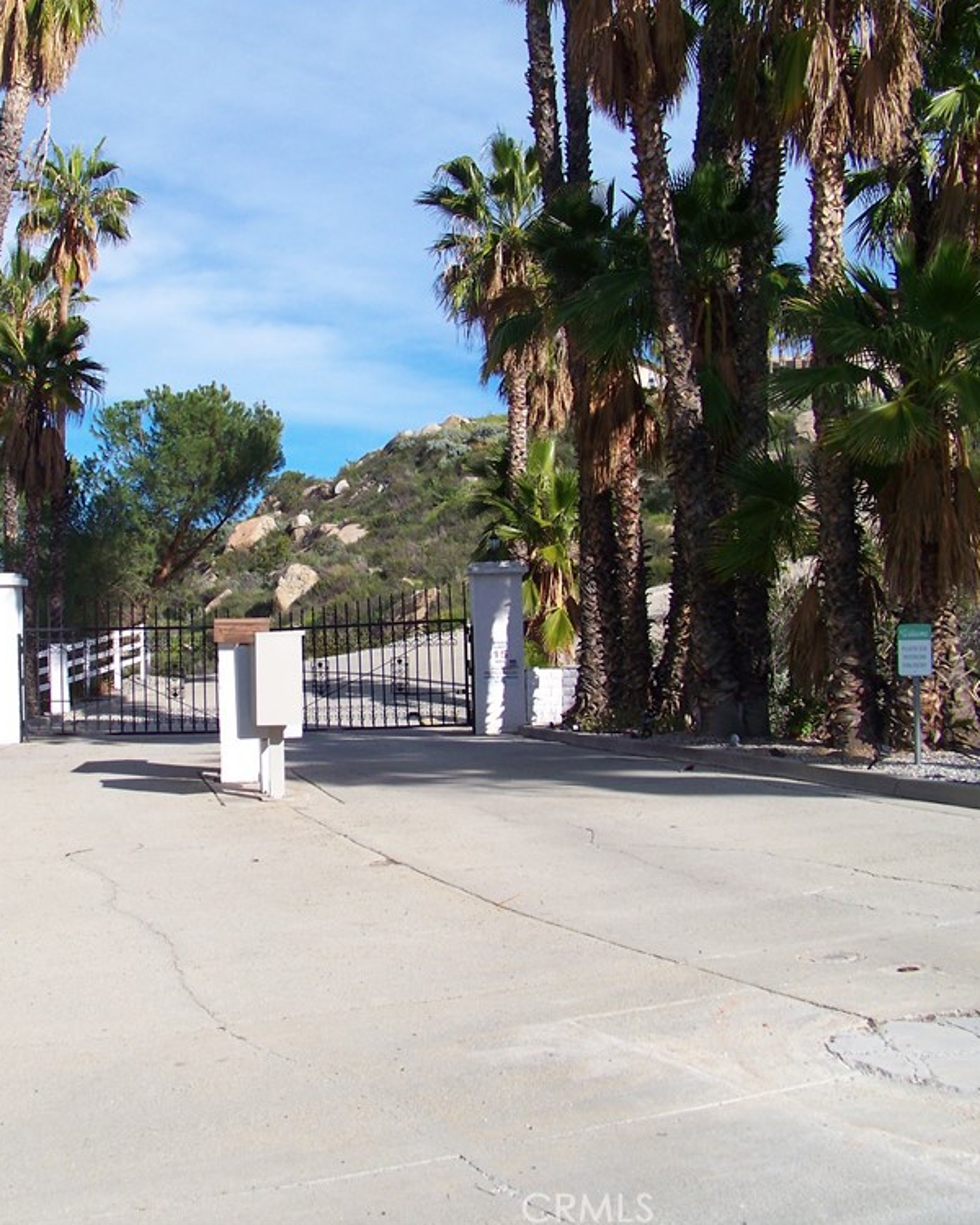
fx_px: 1595
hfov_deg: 33.6
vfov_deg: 42.0
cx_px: 266
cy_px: 604
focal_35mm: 44
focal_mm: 5.85
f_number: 3.6
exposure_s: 1/800
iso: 64
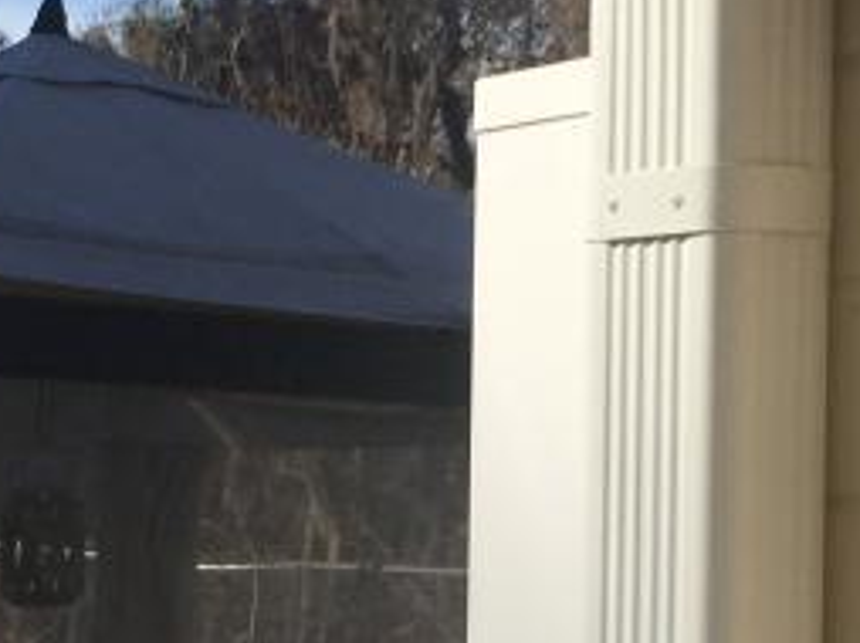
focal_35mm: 117
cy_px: 677
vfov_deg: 12.5
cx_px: 274
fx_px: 2904
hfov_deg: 16.8
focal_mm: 4.15
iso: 32
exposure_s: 1/2475
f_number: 2.2
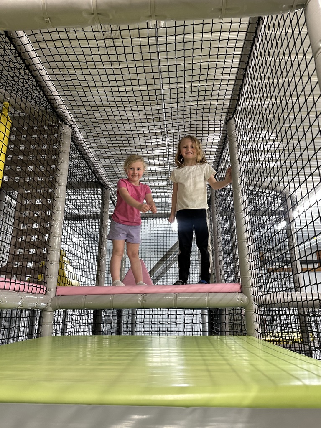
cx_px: 160
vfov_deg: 71.6
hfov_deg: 56.8
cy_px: 214
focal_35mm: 24
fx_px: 297
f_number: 1.78
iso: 250
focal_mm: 6.86
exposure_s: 1/41
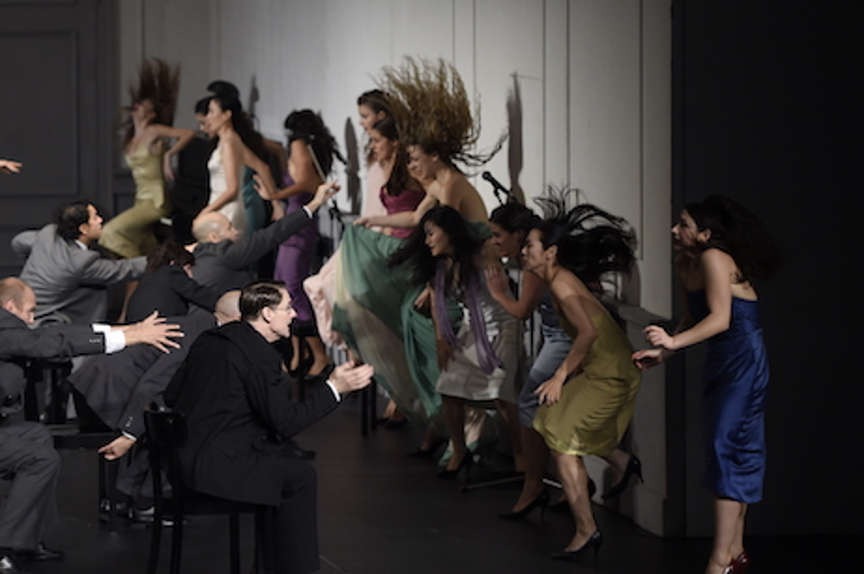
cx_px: 118
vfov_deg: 6.8
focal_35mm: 201
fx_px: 4819
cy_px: 193
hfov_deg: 10.2
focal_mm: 116
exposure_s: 1/320
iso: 1250
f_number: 2.8
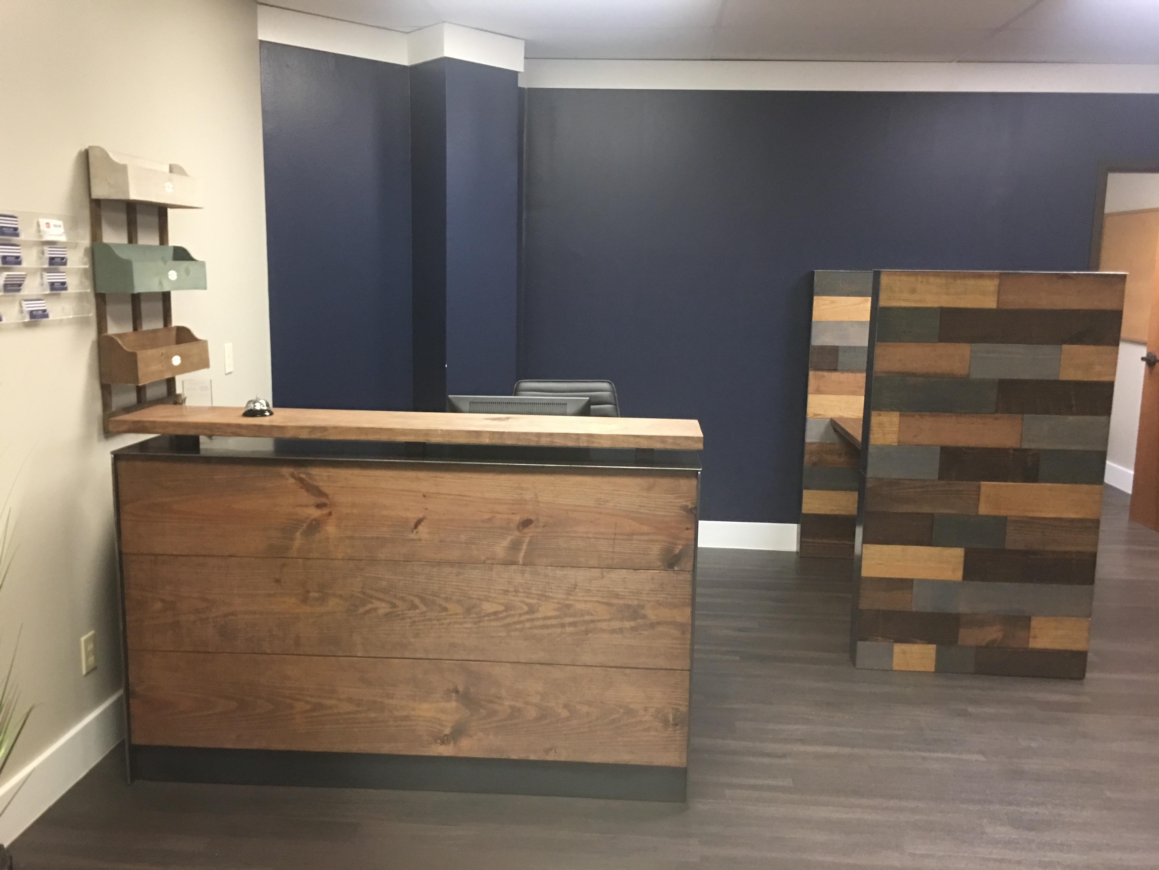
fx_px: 971
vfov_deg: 48.2
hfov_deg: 61.7
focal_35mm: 29
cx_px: 580
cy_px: 435
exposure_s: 1/15
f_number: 2.2
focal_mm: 4.15
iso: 100
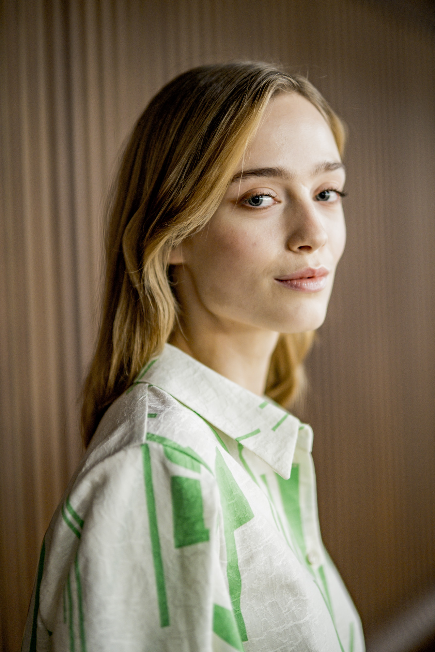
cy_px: 326
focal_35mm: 75
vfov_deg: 27.0
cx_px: 218
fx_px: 1360
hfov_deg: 18.2
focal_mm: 50
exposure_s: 1/125
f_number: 1
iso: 800
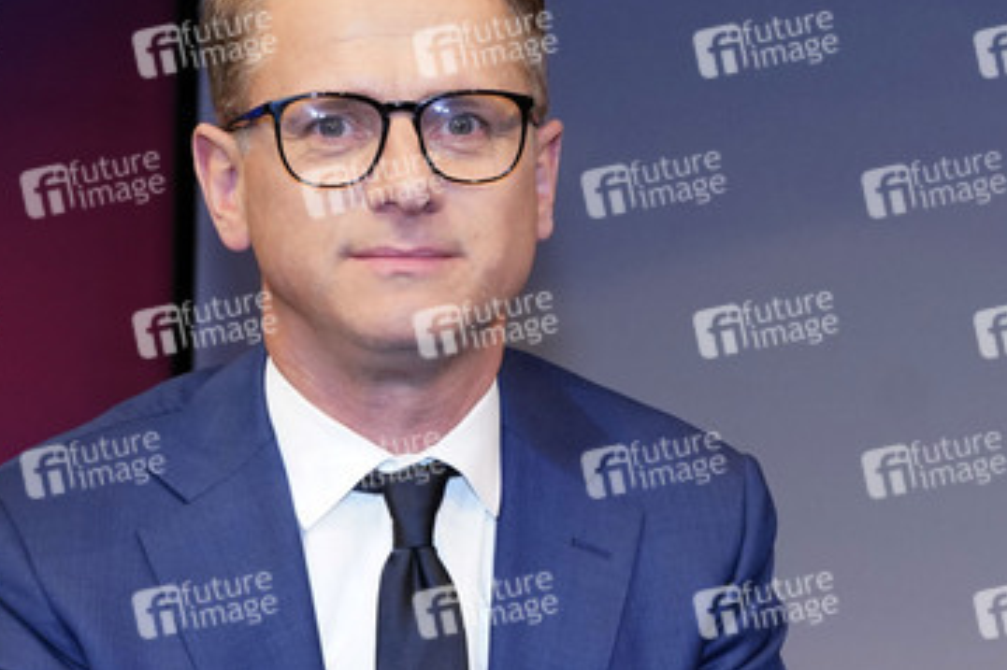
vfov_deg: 25.0
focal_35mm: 54
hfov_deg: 36.8
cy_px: 255
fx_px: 1510
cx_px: 411
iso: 2000
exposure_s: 1/125
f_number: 5.6
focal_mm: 43
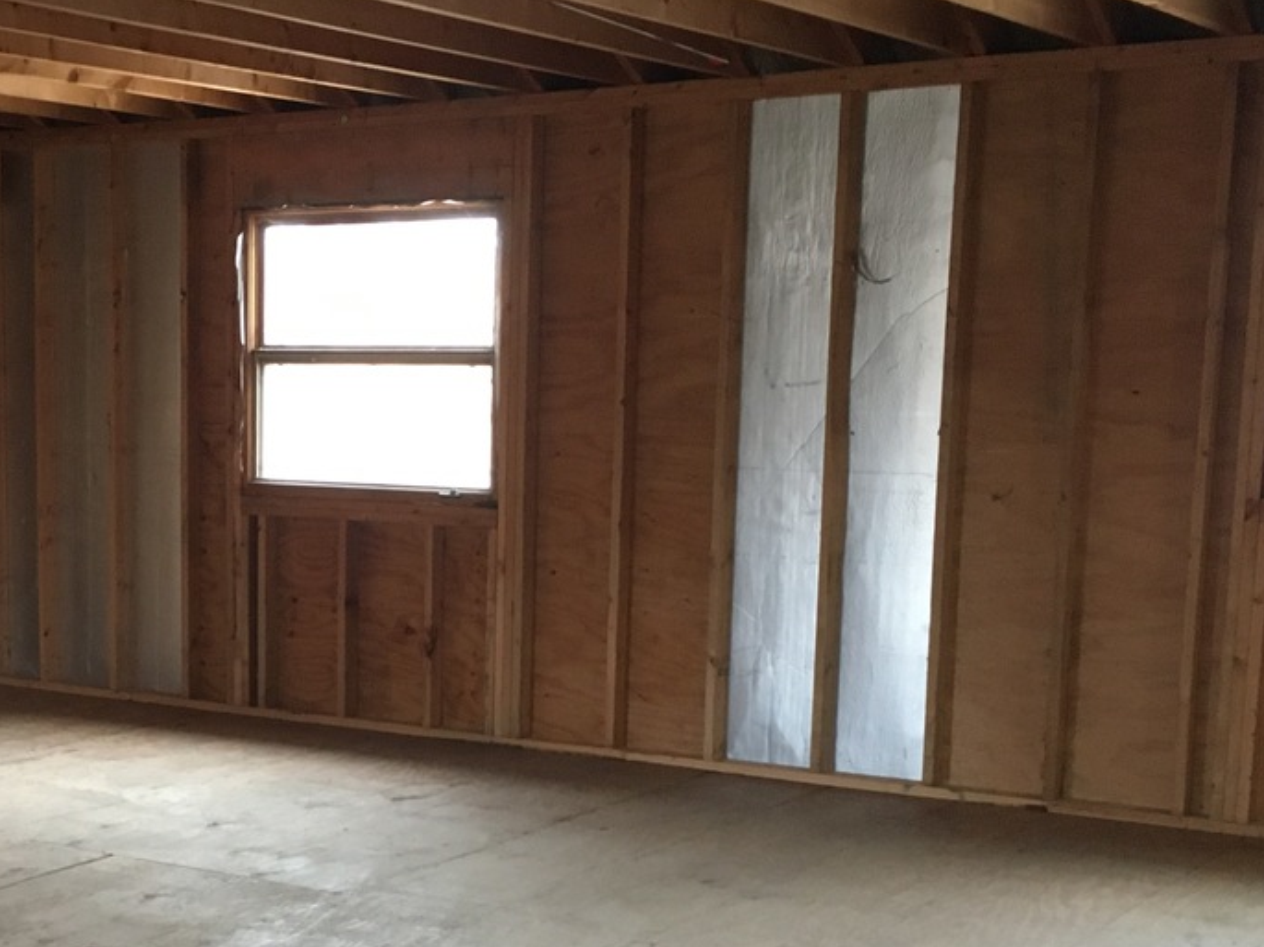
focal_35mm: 61
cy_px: 709
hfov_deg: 30.9
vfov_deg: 23.8
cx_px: 245
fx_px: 2226
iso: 200
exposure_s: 1/17
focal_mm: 4.15
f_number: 2.2
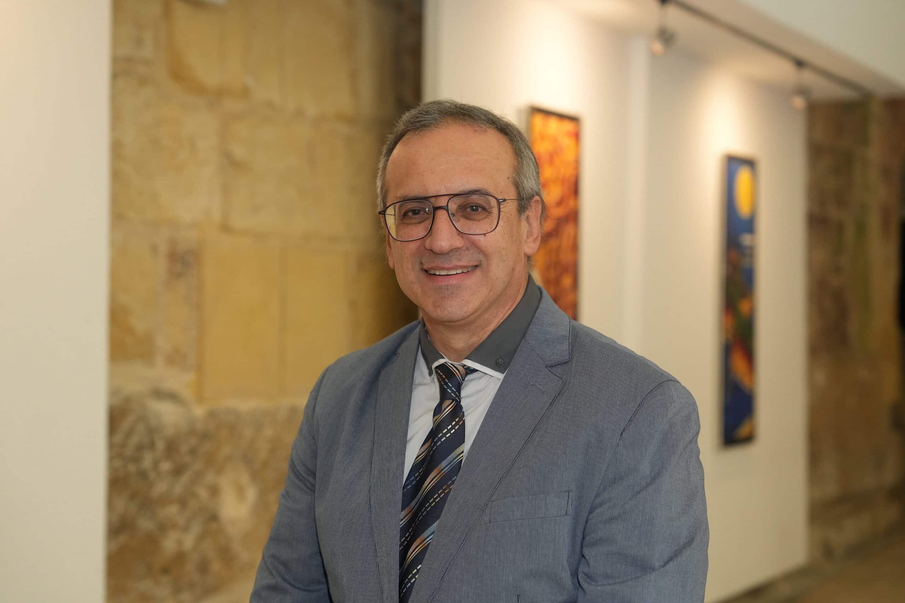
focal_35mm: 63
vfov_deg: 21.6
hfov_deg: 31.9
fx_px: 1583
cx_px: 452
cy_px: 302
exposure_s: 1/125
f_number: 3.5
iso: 2500
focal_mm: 63
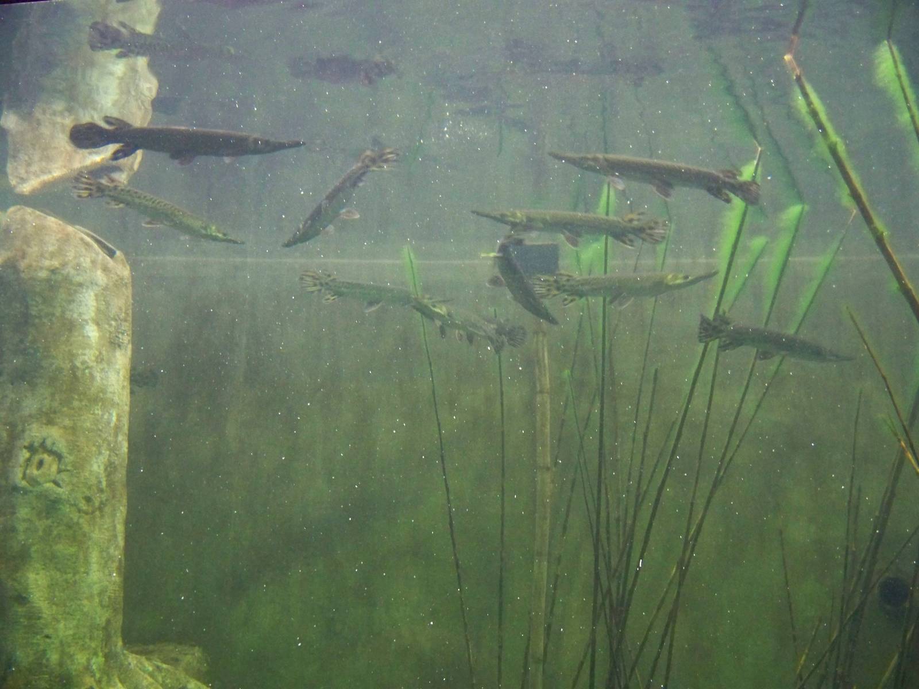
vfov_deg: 39.7
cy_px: 344
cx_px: 460
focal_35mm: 36
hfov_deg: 51.4
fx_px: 956
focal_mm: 5.85
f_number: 2.8
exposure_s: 1/20
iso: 400
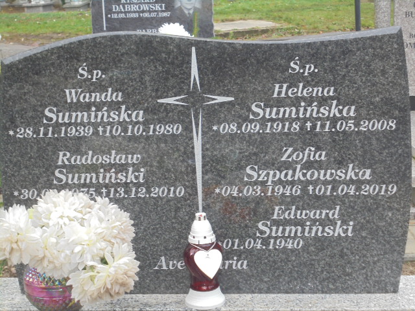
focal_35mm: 73
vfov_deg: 20.2
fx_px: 875
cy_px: 156
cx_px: 208
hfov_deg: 26.7
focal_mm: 13.1
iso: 160
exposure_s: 1/30
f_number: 6.1
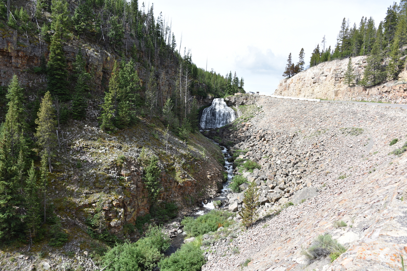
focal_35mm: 28
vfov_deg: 46.4
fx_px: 317
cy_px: 136
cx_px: 204
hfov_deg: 65.5
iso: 100
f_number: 7.1
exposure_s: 1/200
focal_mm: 28
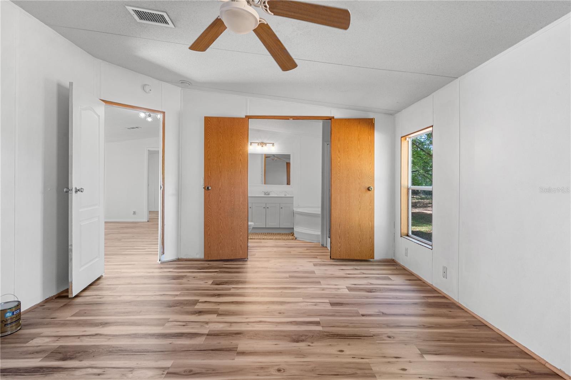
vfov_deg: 70.4
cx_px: 286
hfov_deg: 93.3
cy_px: 190
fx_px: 270
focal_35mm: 17
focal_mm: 17
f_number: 11
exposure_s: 1/2
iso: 125
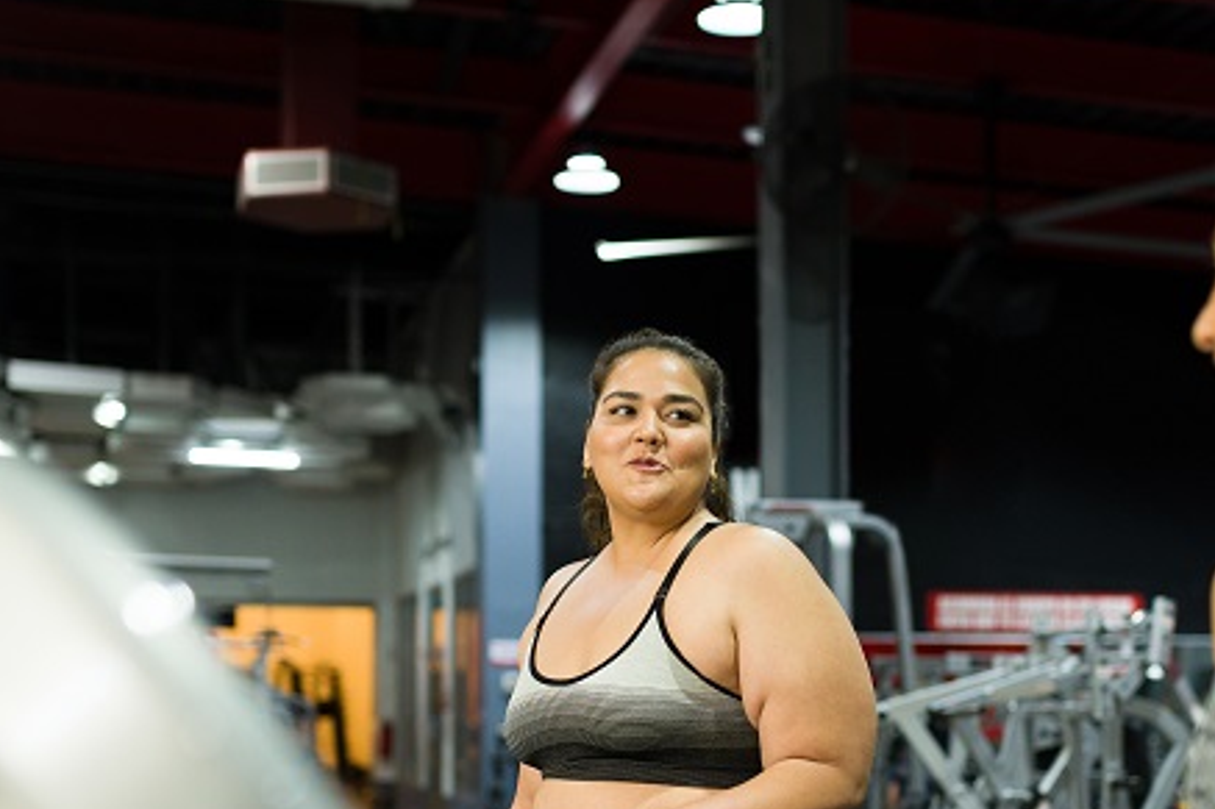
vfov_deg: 20.9
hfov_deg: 31.3
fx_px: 2159
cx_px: 773
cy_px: 699
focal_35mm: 64
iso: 640
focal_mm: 35
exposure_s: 1/250
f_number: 1.6
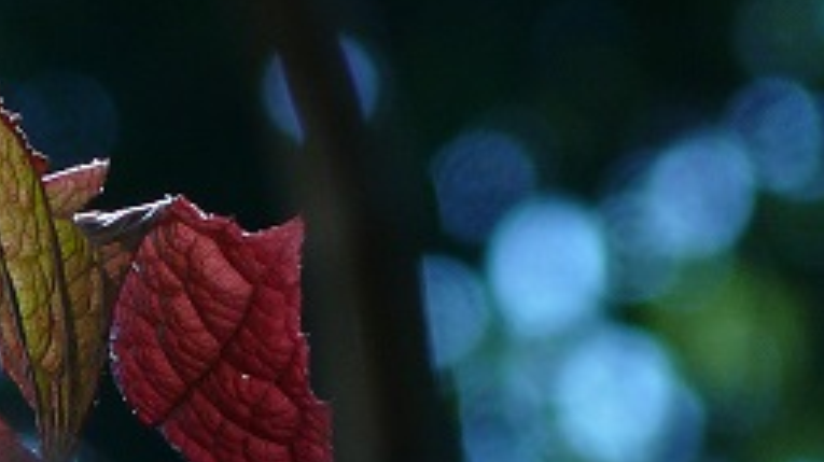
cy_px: 239
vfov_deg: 0.9
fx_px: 28230
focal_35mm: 1293
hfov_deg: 1.7
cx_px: -410
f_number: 3.6
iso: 100
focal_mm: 70.2
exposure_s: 1/800
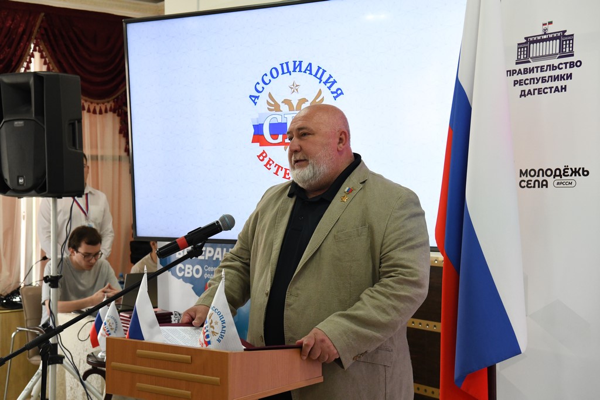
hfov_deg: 34.5
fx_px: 967
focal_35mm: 58
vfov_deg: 23.4
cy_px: 200
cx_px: 300
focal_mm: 58
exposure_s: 1/125
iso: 5000
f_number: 8
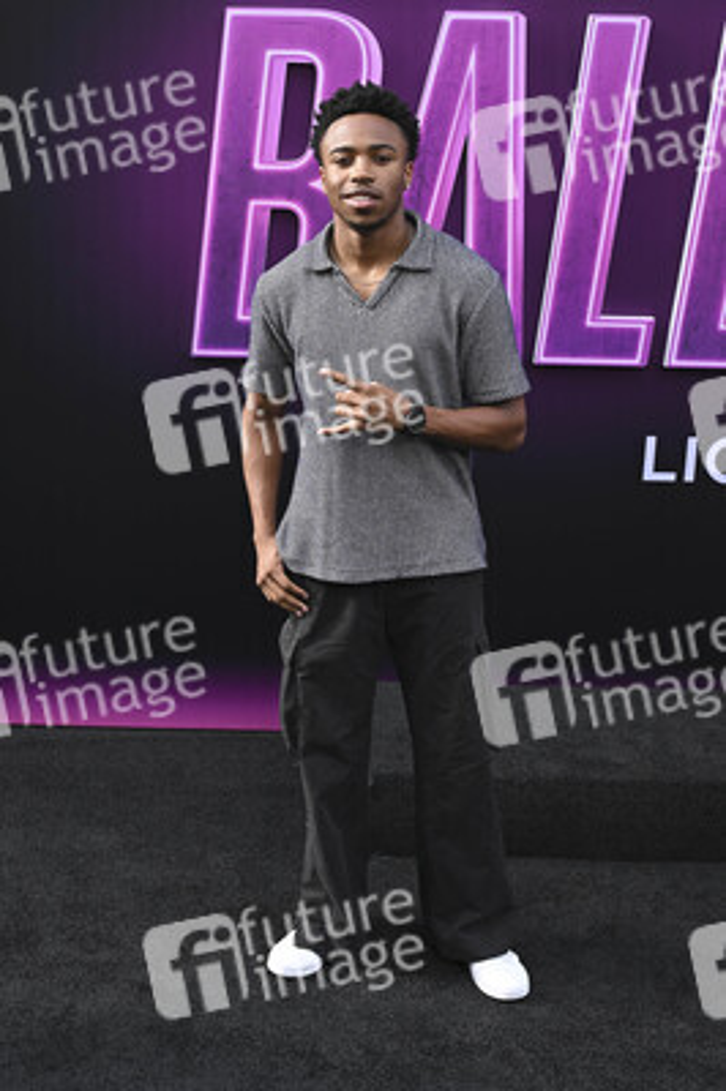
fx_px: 1212
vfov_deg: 48.5
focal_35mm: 40
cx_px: 363
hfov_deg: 33.3
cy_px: 546
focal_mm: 40
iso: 400
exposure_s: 1/320
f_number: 6.3
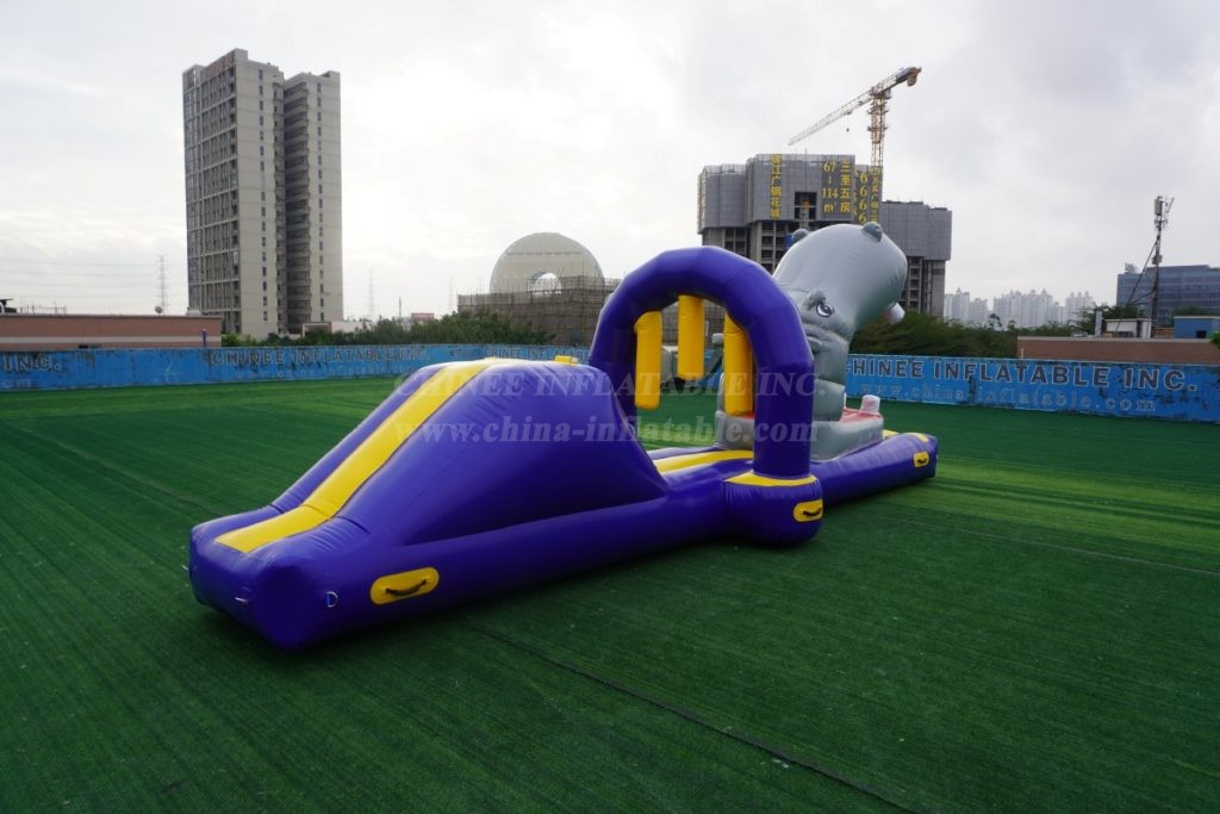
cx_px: 610
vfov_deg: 53.1
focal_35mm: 24
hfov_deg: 73.7
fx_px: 813
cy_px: 407
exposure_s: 1/100
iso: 100
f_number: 6.3
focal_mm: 16
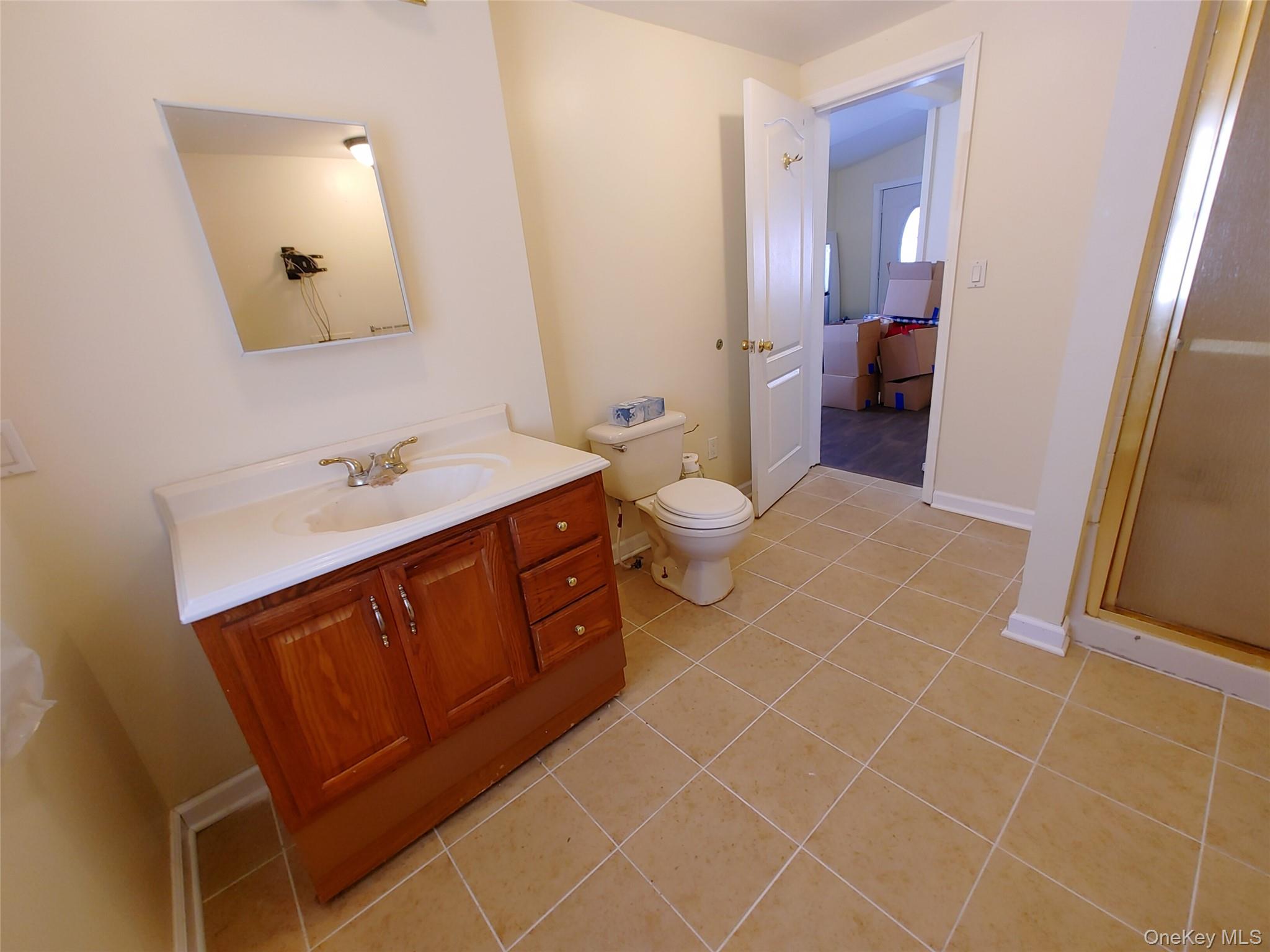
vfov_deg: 81.7
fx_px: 550
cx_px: 635
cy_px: 476
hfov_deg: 98.2
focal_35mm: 15
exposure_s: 1/24
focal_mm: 1.78
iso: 150
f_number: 1.9
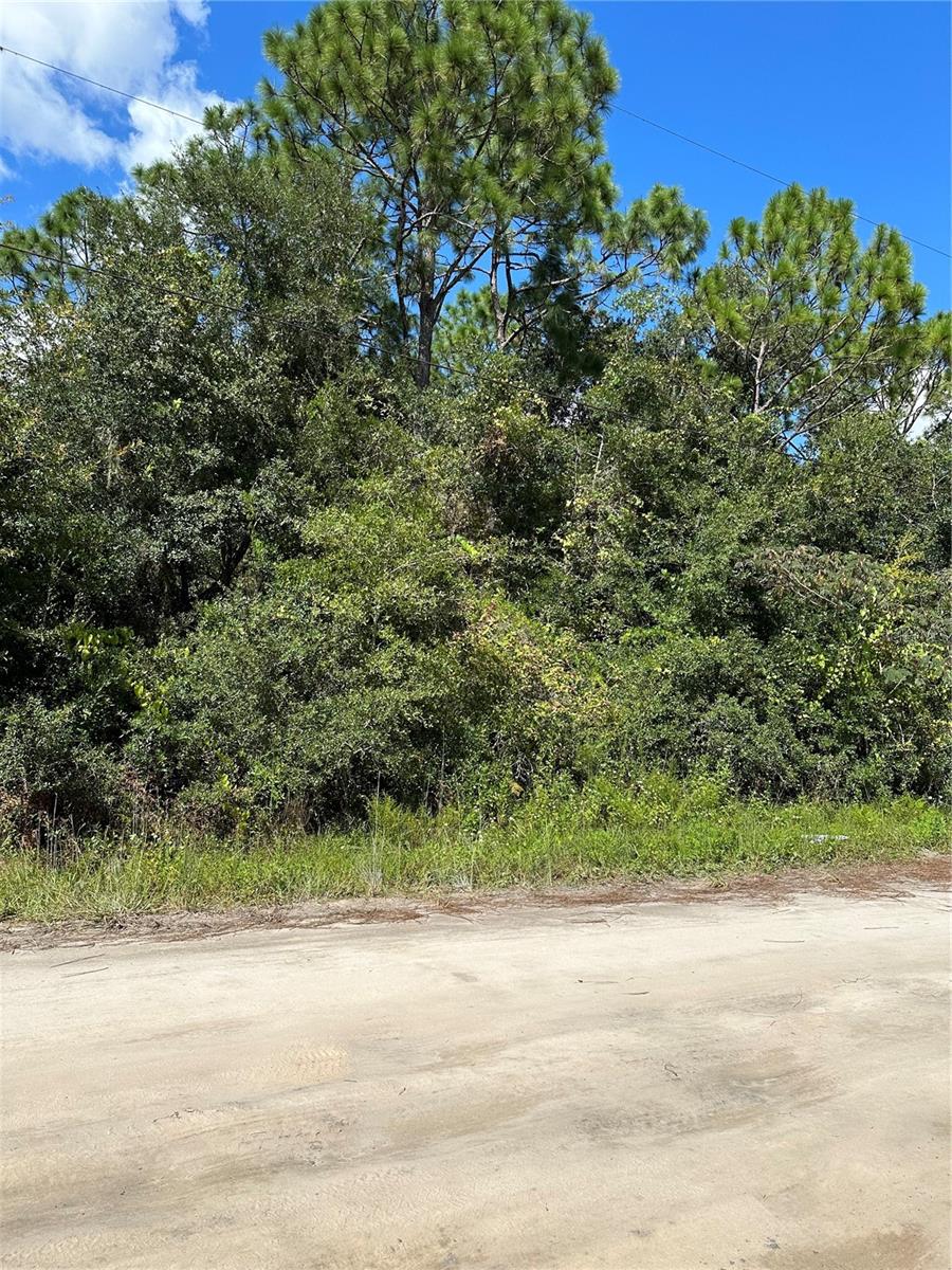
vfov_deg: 71.6
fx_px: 880
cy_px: 635
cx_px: 476
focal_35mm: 24
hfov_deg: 56.8
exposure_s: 1/4762
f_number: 1.78
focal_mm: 6.86
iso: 80
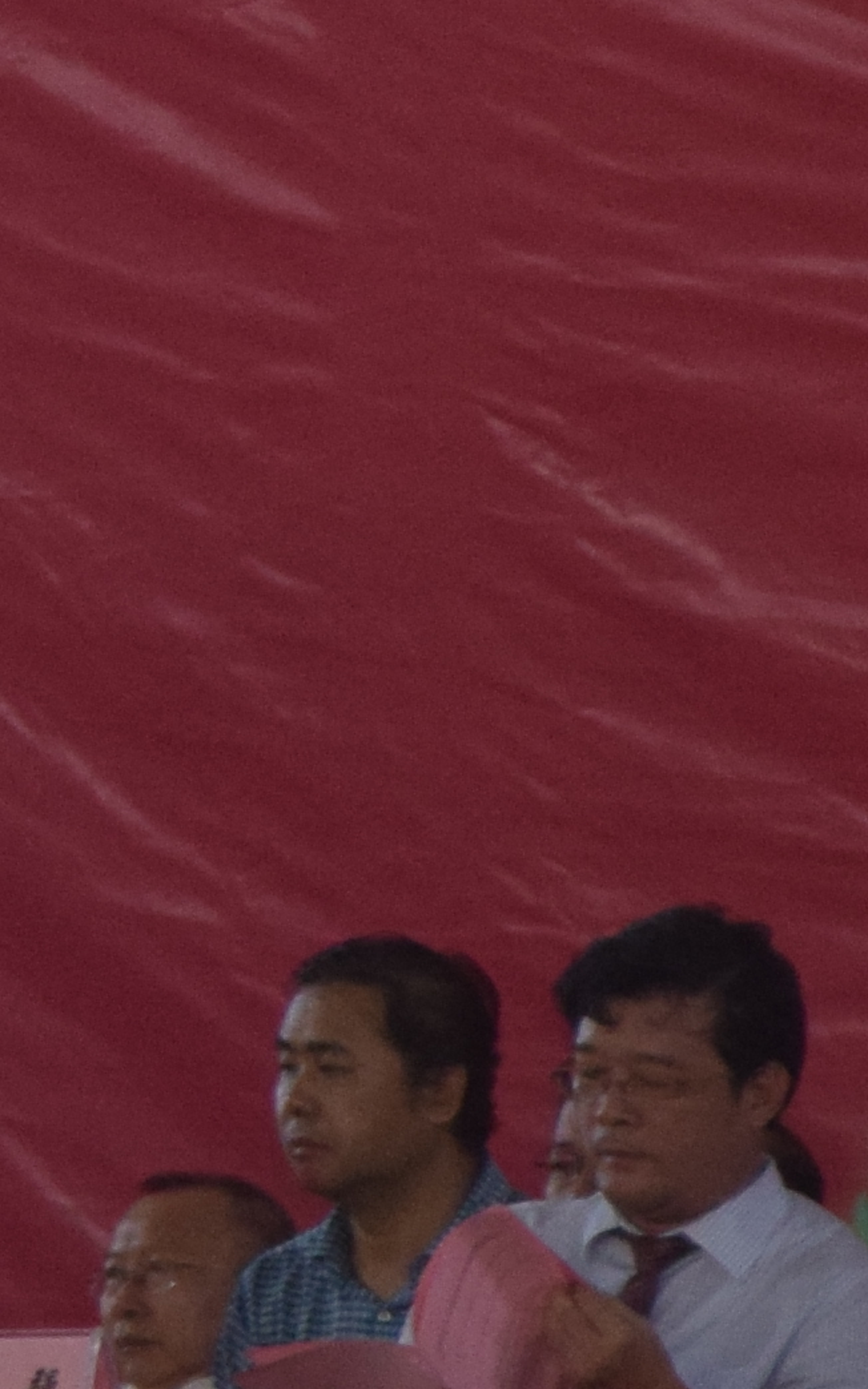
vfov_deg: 2.8
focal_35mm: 747
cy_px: -16
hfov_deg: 1.7
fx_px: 28286
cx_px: -2854
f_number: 5.6
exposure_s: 1/125
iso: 800
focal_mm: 85
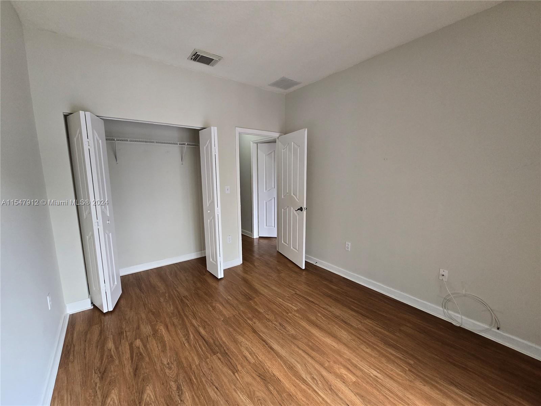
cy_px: 203
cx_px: 270
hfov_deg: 106.2
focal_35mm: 13
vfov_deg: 89.9
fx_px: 203
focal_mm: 2.2
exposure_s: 1/60
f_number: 2.2
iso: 250
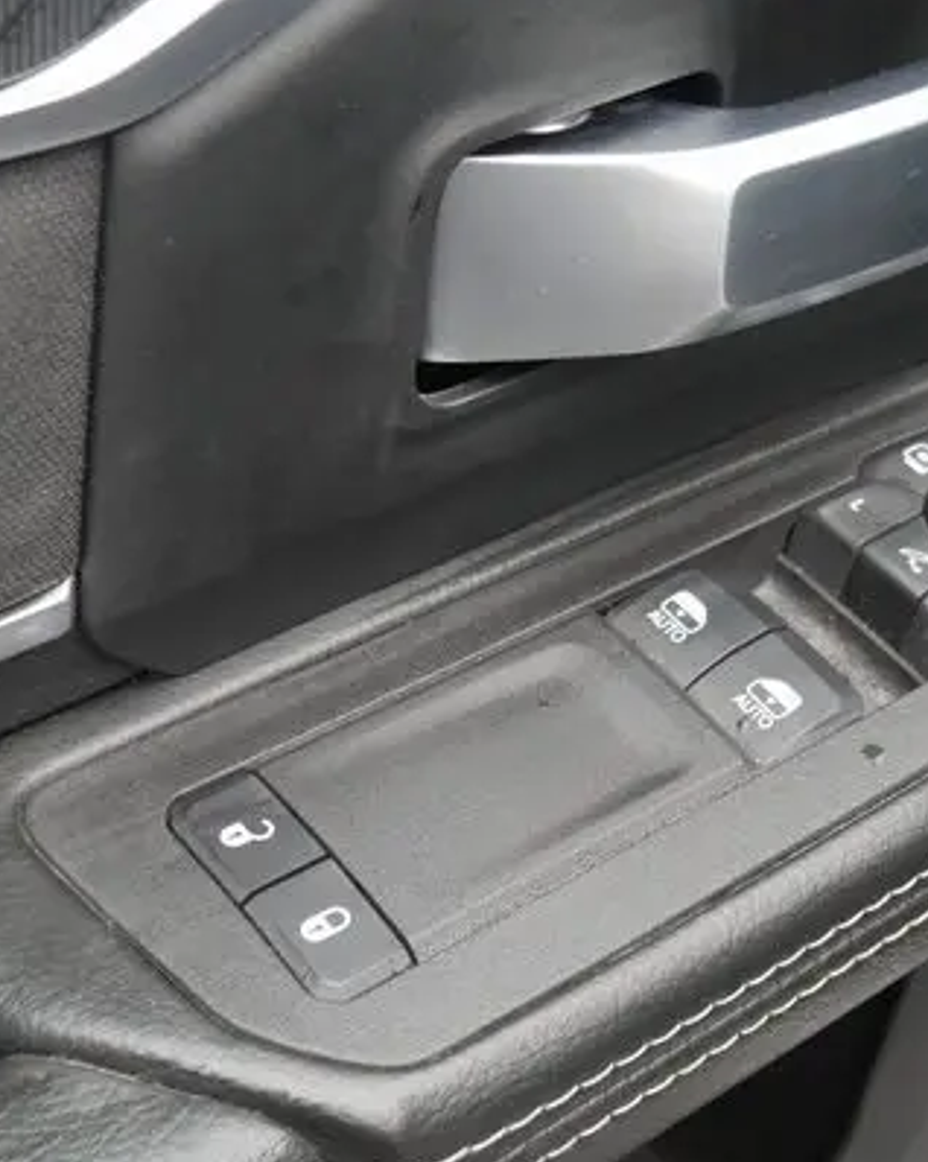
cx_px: 689
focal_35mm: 66
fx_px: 2268
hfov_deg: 22.9
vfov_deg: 28.7
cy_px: 477
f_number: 5
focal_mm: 21
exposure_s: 1/60
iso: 800
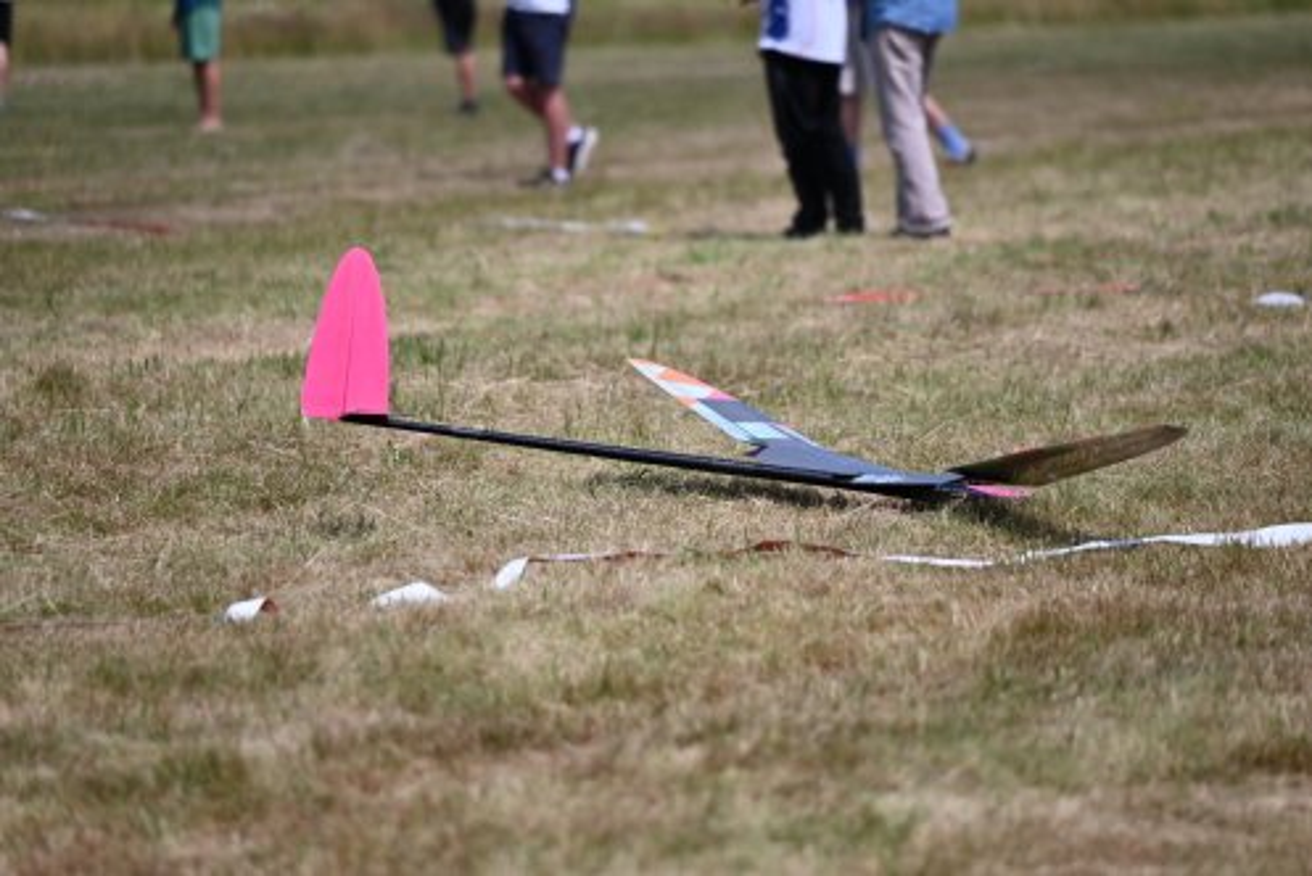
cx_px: 656
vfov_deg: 3.9
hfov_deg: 5.9
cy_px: 438
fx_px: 12762
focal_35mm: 350
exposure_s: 1/2500
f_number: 6.3
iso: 320
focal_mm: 350
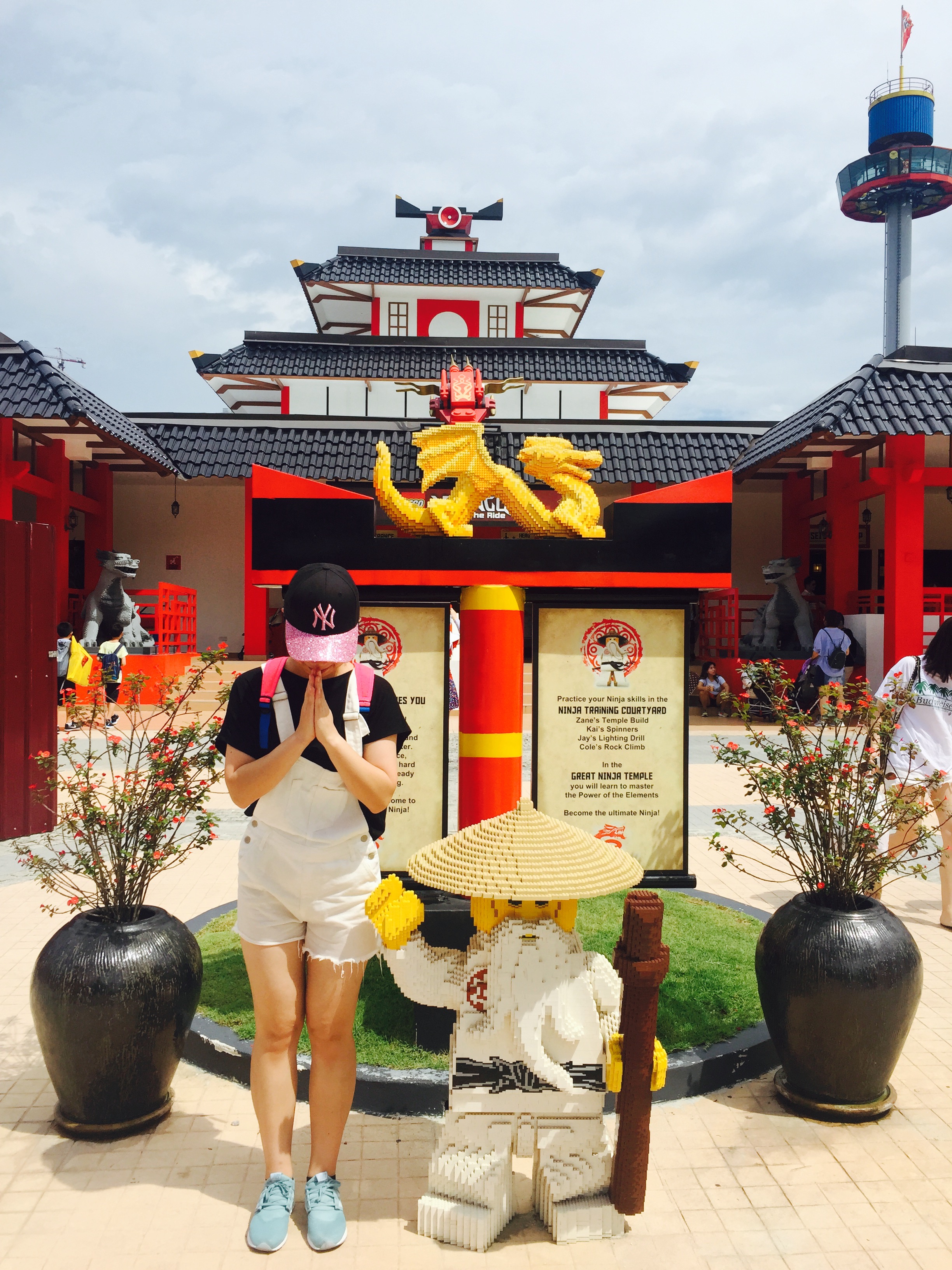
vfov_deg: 61.7
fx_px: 1063
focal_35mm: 29
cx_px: 476
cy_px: 635
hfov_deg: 48.2
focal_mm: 4.15
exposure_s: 1/2475
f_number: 2.2
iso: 32
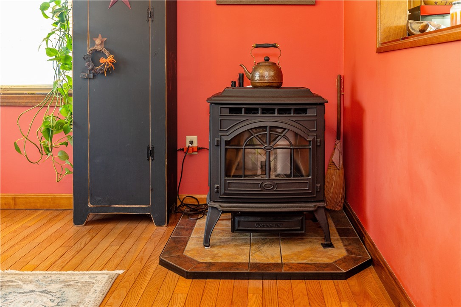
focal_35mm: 35
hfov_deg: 54.4
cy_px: 154
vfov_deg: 37.9
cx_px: 230
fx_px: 448
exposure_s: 1/5
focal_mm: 35
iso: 320
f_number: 6.3
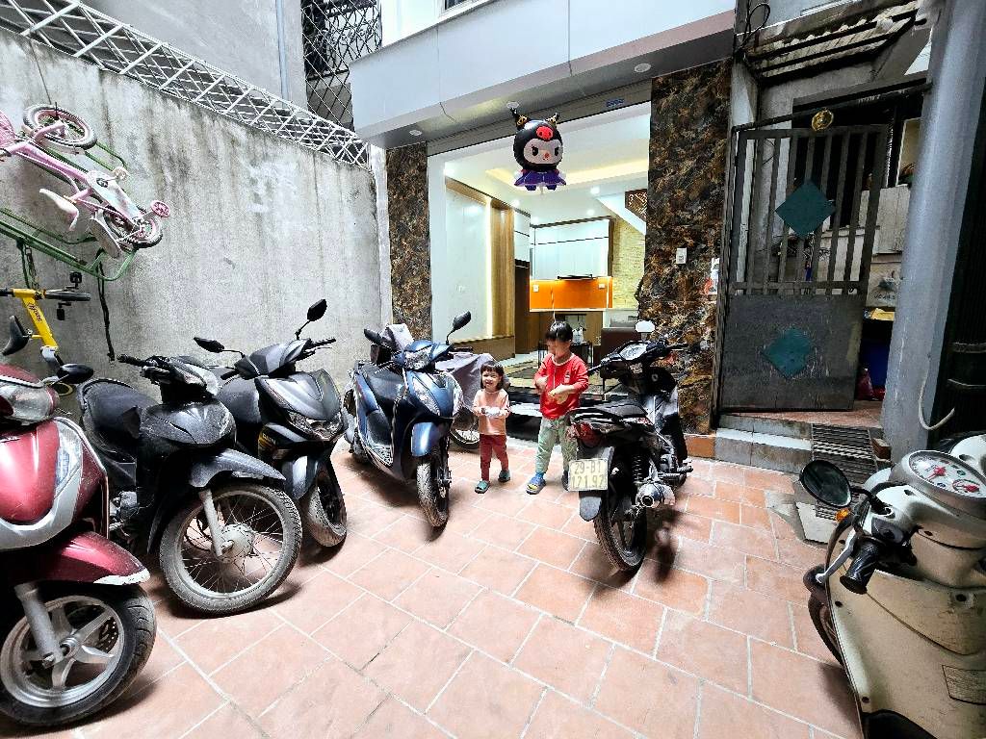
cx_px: 493
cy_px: 370
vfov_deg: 89.9
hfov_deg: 106.2
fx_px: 370
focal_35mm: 13
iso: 250
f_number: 2.2
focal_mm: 2.2
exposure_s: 1/63.3
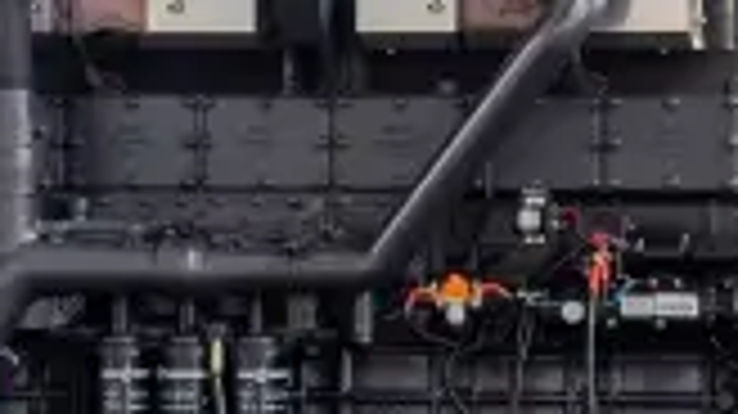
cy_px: 202
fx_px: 5984
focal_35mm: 306
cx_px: 446
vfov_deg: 4.0
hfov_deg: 7.1
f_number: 4.5
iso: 100
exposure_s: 1/10
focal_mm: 40
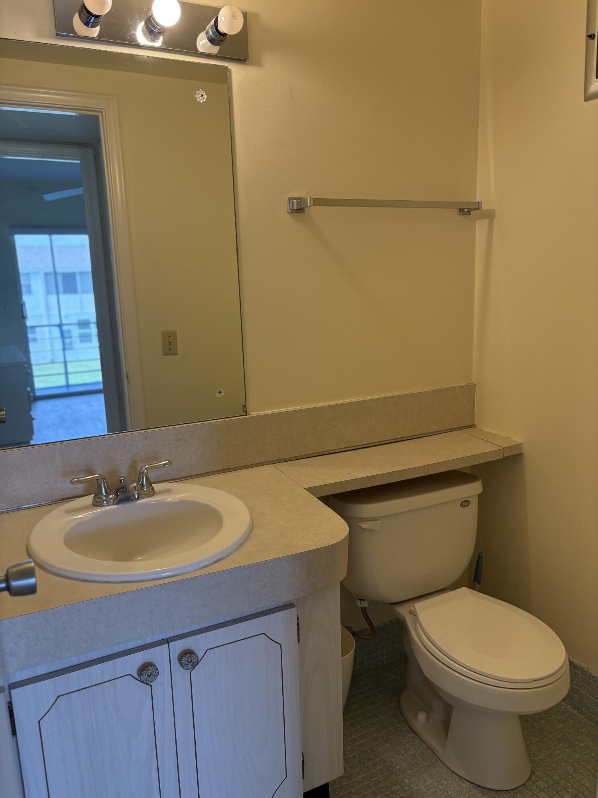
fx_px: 599
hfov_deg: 53.1
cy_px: 399
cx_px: 299
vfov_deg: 67.3
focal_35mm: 26
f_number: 1.6
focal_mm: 5.96
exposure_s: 1/143
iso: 125
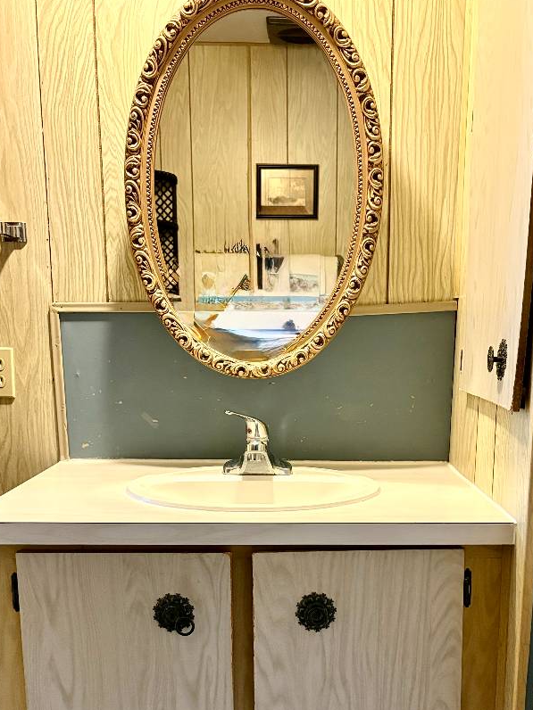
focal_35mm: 37
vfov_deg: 49.3
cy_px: 471
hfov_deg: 38.6
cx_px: 310
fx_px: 760
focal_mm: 5.96
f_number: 1.6
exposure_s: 1/30
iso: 500
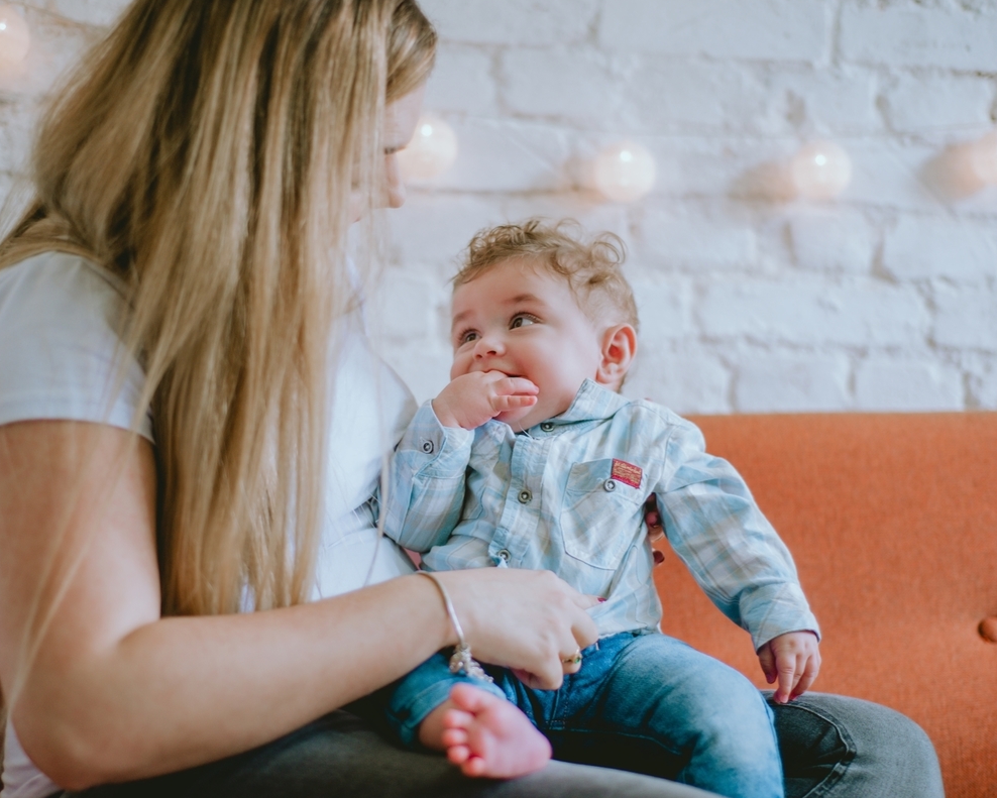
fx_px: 1682
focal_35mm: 57
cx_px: 493
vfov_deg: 26.7
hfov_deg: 33.0
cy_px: 399
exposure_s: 1/160
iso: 400
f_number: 2.2
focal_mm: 50
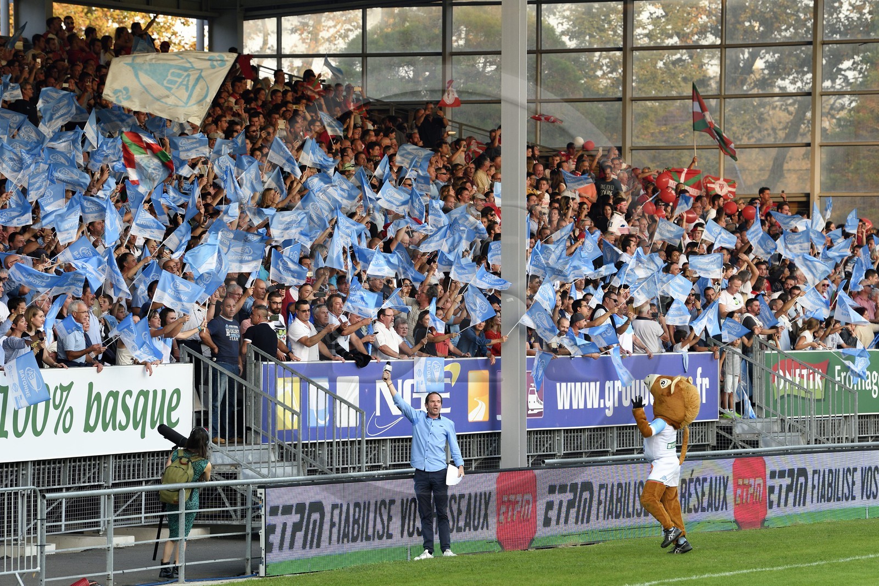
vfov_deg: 6.9
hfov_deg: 10.3
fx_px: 4882
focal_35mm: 200
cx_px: 440
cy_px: 293
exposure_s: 1/250
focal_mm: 200
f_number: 5.6
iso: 800
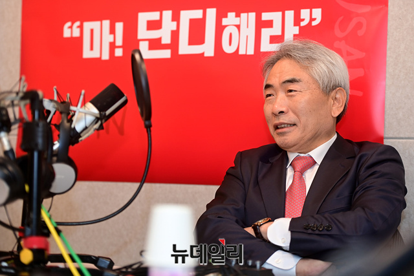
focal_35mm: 95
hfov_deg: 21.5
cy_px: 138
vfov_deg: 14.4
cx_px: 207
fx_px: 1093
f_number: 2.8
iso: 640
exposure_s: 1/250
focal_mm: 95
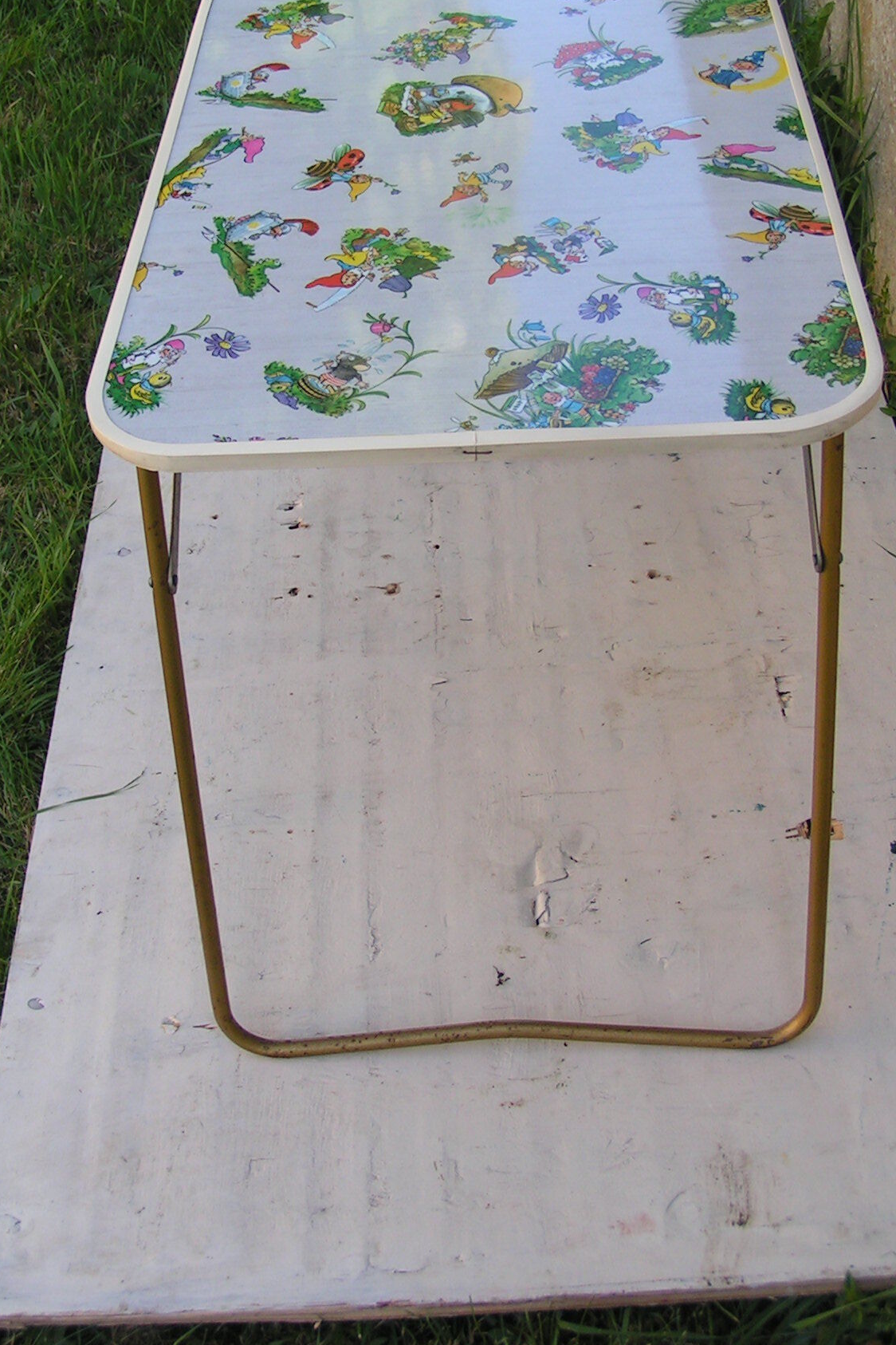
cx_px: 405
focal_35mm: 48
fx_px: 1792
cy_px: 547
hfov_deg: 28.1
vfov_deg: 41.0
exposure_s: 1/100
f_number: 4.5
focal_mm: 5.8
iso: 50
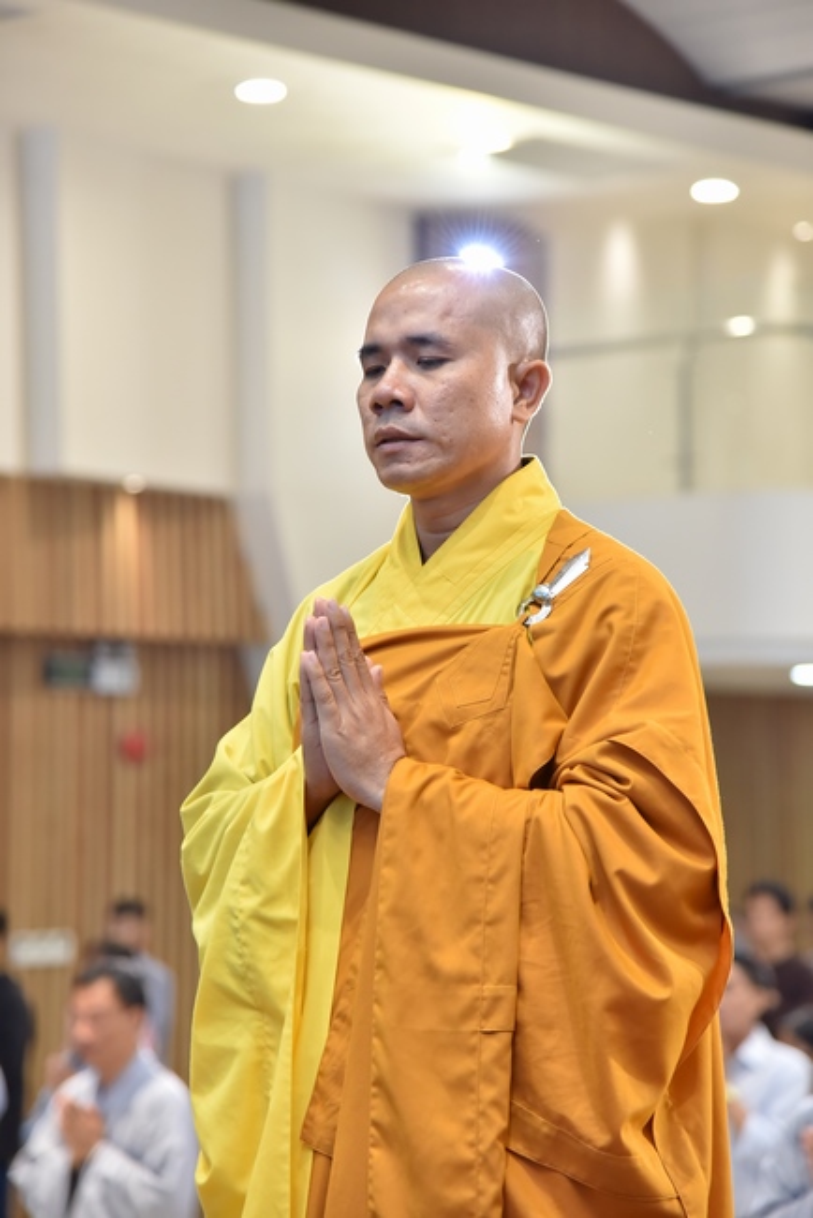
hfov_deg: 12.5
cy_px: 609
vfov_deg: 18.6
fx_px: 3722
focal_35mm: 110
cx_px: 406
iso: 1600
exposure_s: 1/100
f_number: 4.5
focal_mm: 110
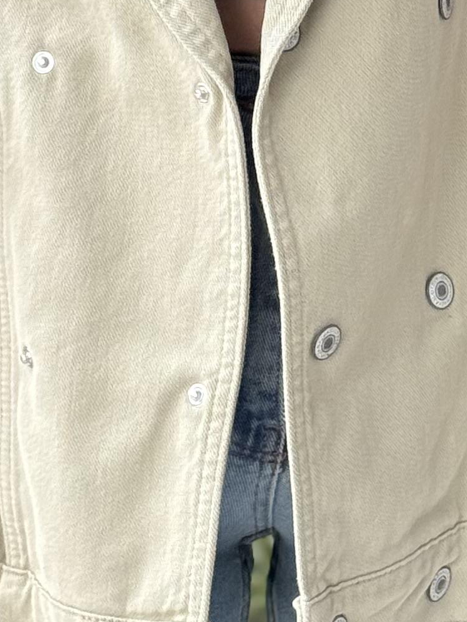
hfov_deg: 7.6
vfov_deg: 9.9
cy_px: -198
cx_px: 325
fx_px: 3508
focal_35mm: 195
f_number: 1.78
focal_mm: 6.76
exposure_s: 1/171
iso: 80
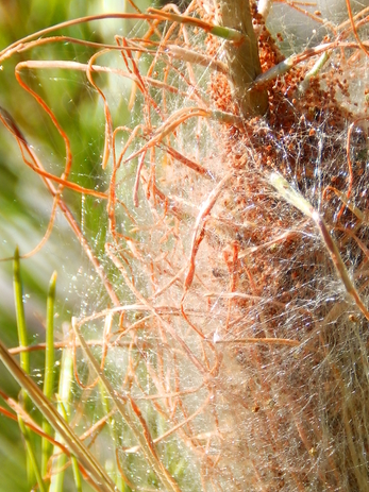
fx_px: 11361
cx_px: 323
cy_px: 357
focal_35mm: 799
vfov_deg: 2.5
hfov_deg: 1.9
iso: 80
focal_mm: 76.4
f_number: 5.6
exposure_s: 1/200
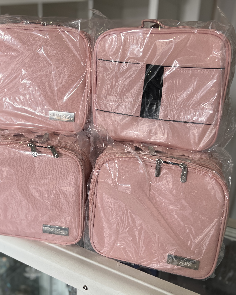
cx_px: 96
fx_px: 297
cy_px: 148
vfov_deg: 52.8
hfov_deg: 43.2
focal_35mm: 34
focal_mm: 5.7
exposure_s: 1/121
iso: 40
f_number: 1.5
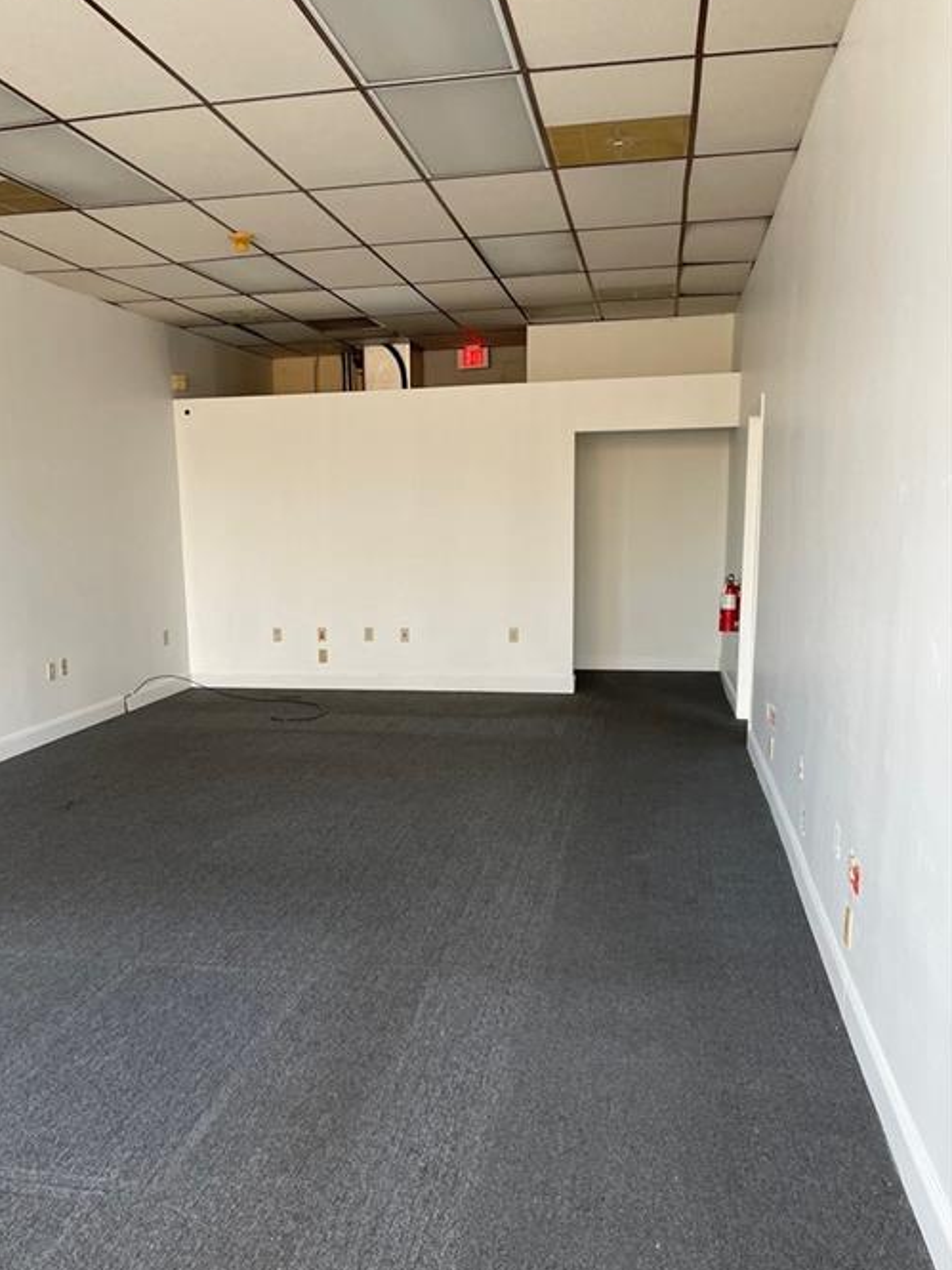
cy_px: 704
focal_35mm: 30
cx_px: 408
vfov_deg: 59.8
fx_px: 1101
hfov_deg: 46.6
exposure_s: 1/121
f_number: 1.6
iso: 100
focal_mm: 4.2
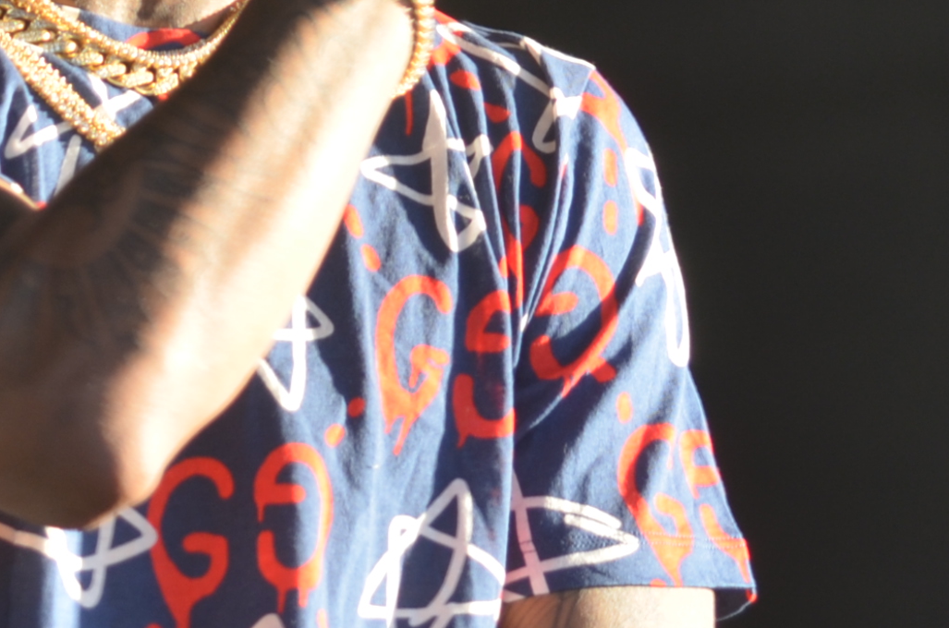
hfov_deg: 2.9
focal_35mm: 702
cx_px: 349
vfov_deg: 1.9
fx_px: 18465
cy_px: 157
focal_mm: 130
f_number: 4.8
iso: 200
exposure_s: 1/50
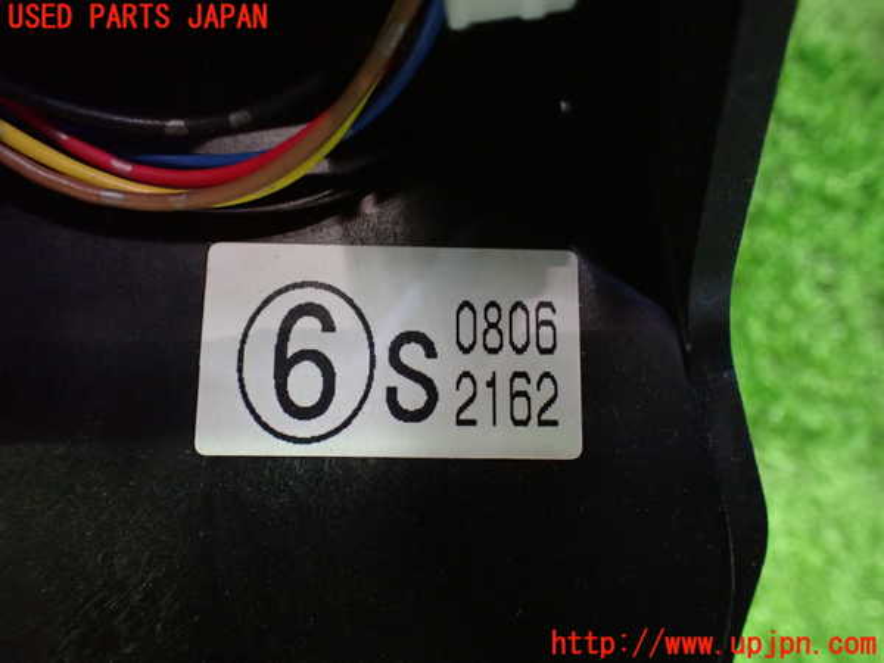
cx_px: 442
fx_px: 766
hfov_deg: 60.0
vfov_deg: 46.8
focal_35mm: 30
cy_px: 332
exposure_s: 1/30
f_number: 2.3
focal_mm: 5.4
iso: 1250
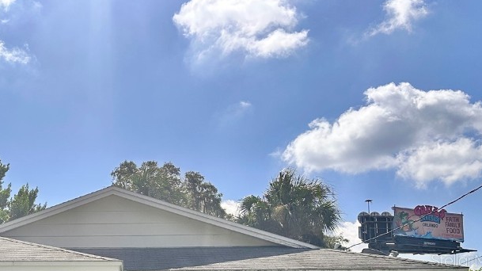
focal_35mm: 44
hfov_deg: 44.3
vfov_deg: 25.9
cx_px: 101
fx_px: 562
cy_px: 260
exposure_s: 1/10753
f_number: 1.78
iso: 80
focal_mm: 6.86
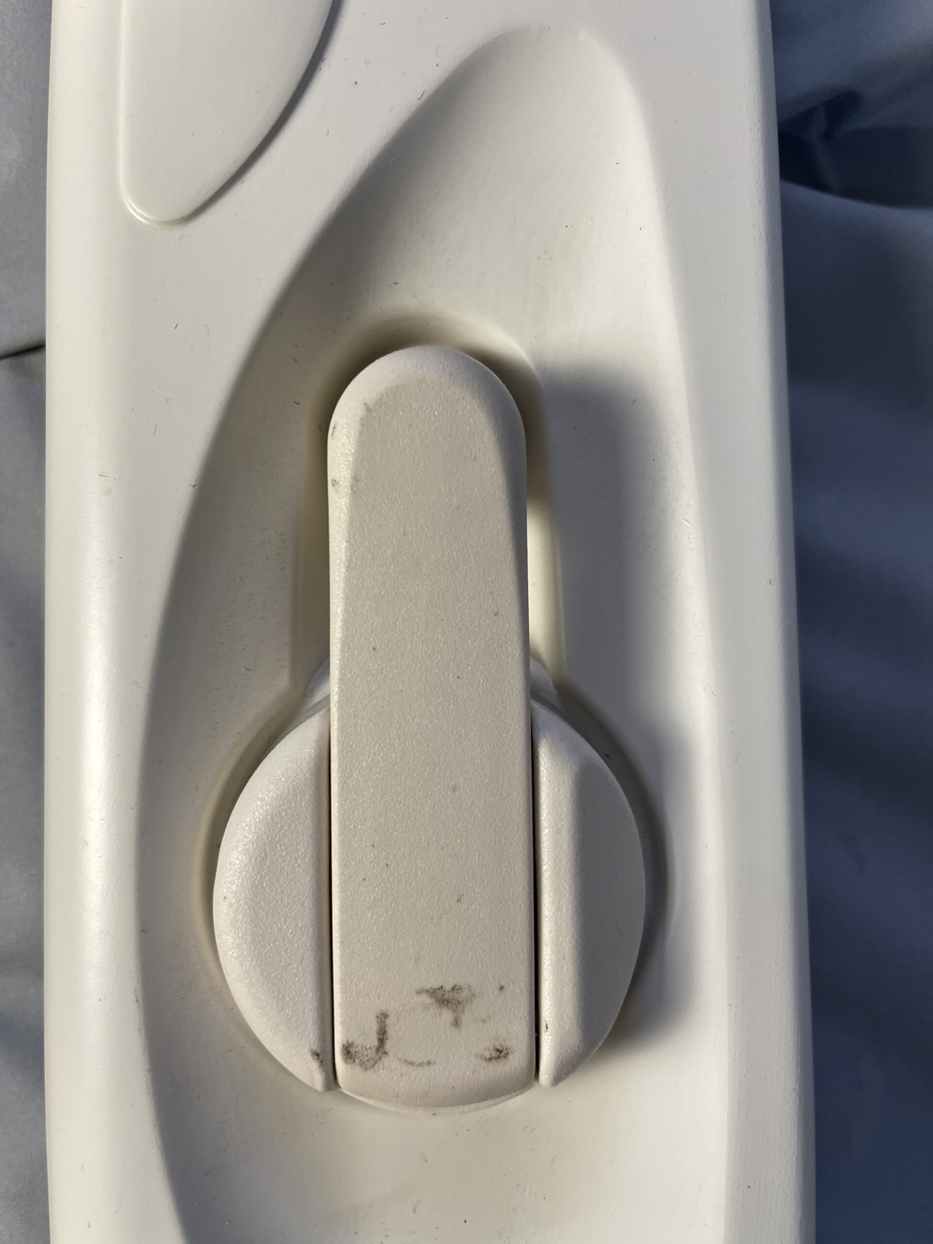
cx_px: 466
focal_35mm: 26
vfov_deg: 67.3
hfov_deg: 53.1
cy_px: 622
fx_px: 934
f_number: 1.6
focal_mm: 5.1
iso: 125
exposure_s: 1/100
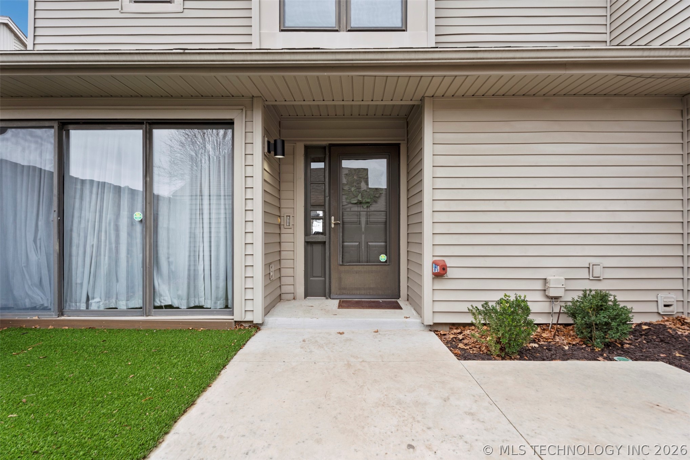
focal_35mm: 16
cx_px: 345
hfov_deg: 96.7
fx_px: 307
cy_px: 230
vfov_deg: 73.7
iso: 160
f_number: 8
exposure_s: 1/40
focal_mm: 16
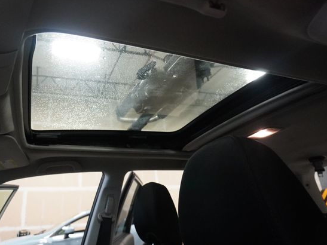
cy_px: 121
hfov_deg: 65.0
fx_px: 255
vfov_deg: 51.3
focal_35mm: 27
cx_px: 138
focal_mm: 16
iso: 4000
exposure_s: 1/160
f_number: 3.5
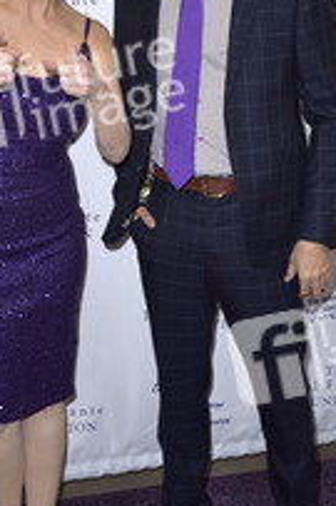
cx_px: 131
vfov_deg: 29.2
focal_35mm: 69
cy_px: 222
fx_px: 968
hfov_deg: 19.7
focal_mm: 35
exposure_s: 1/250
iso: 400
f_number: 6.3
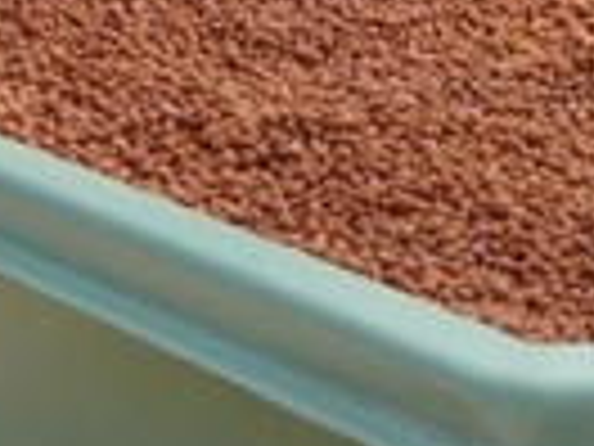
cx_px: 425
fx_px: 3037
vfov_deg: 8.0
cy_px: -419
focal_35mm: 177
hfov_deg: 11.2
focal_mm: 5.2
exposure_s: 1/320
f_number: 2.8
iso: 80
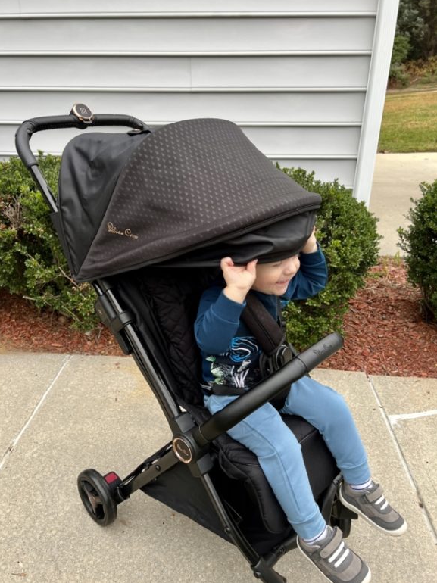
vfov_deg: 65.3
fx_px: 455
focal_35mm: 27
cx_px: 213
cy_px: 294
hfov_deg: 51.3
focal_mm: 5.7
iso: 125
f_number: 1.5
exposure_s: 1/121
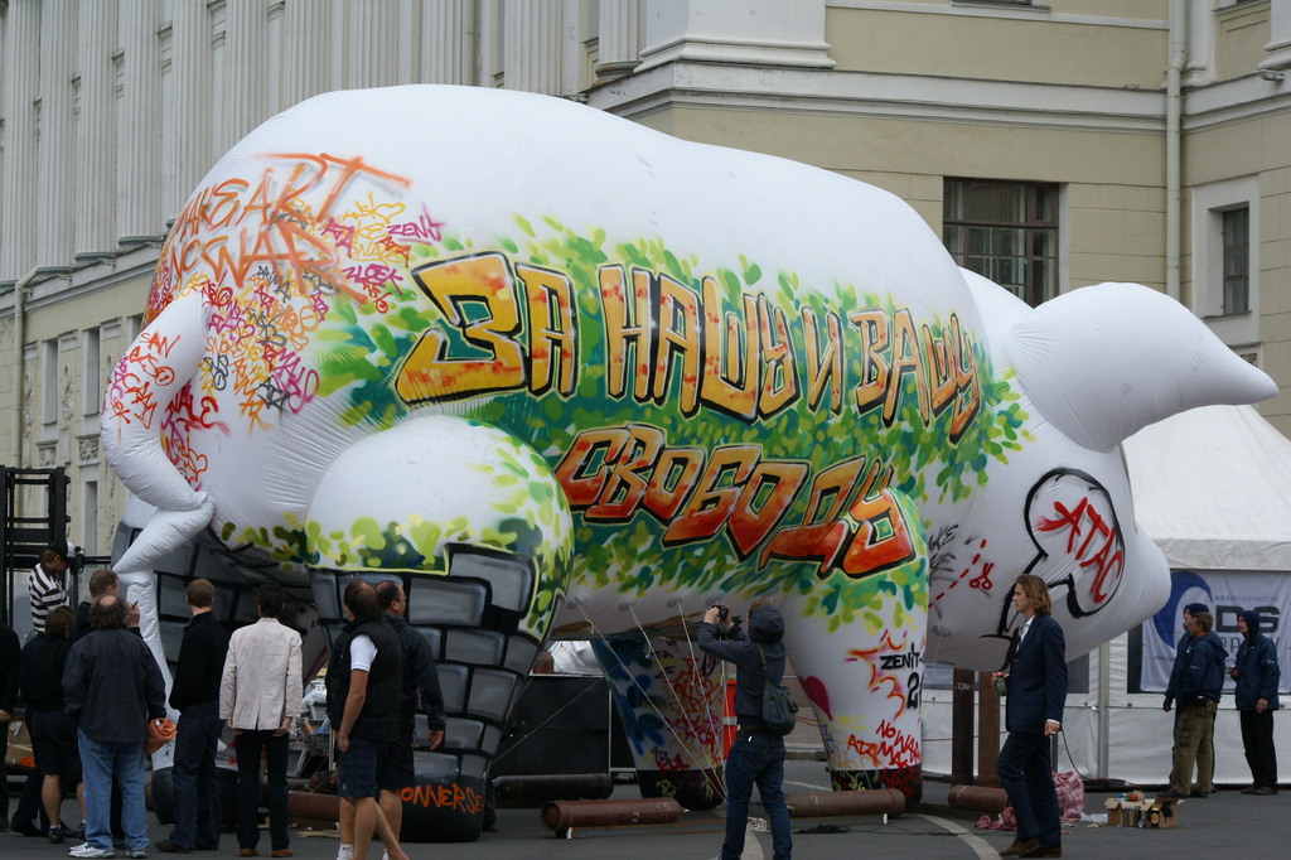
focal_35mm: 105
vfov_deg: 13.0
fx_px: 3764
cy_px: 430
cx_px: 646
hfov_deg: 19.5
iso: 400
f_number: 7.1
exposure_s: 1/250
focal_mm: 70
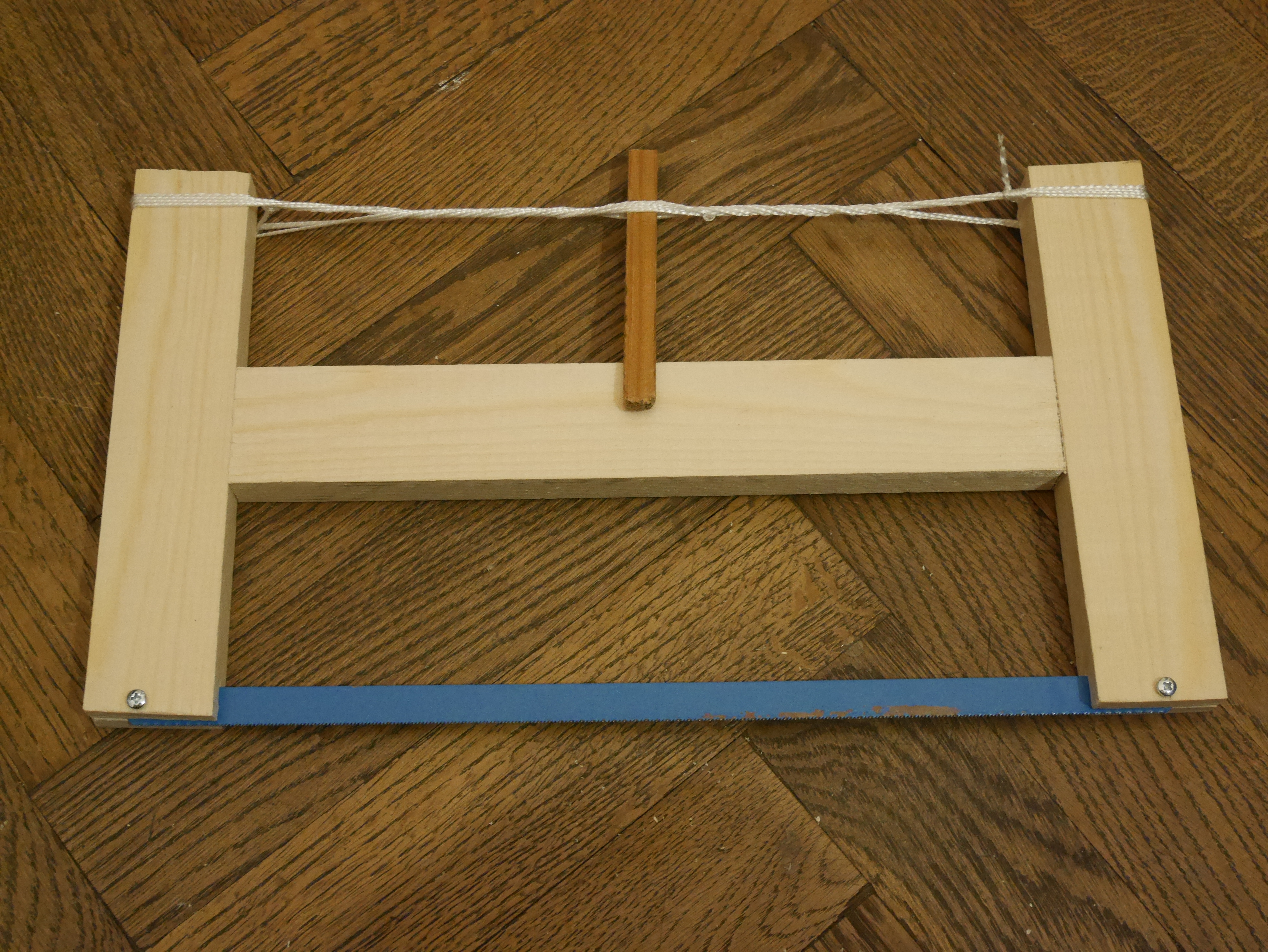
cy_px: 476
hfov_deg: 38.2
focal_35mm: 50
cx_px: 634
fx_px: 1832
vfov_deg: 29.1
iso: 3200
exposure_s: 1/8
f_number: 5.1
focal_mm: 25
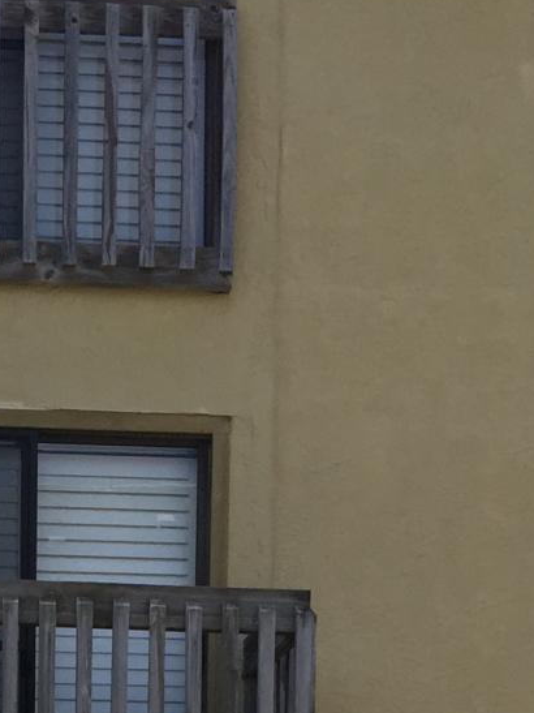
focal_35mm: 106
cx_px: -57
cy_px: 1285
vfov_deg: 15.8
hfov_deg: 13.7
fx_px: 2181
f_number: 2.2
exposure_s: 1/1799
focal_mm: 4.15
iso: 32
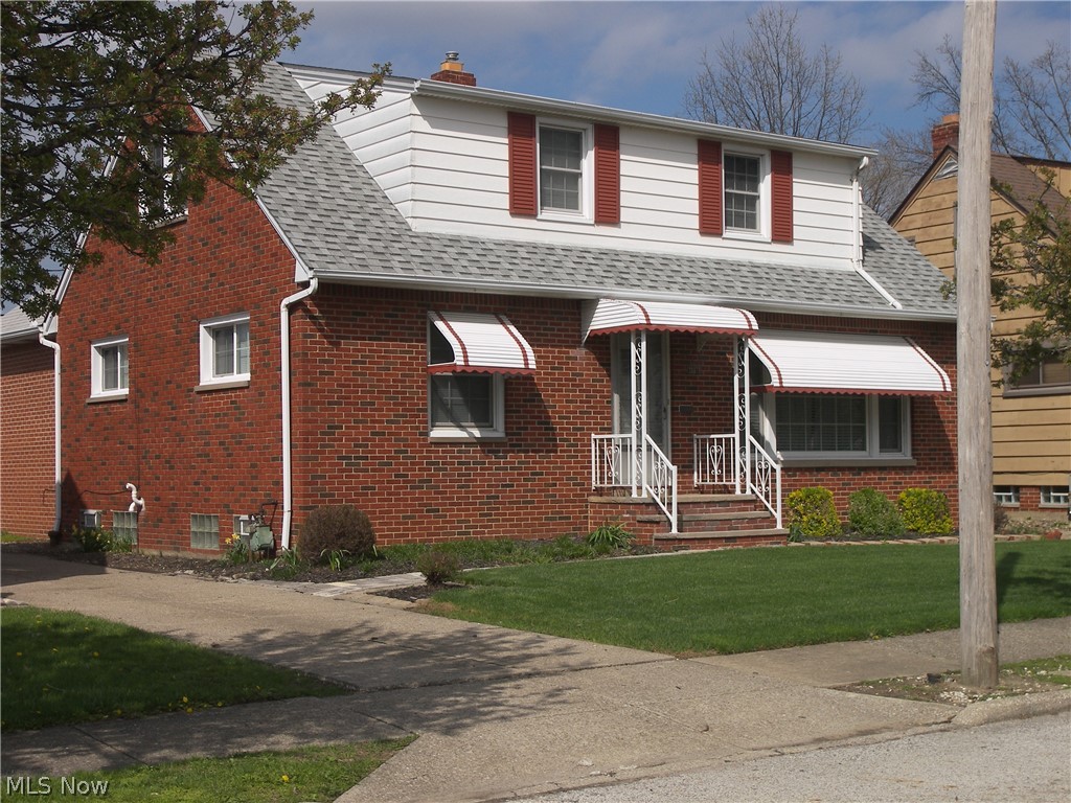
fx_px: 1733
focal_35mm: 56
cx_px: 536
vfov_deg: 26.1
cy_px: 402
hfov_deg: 34.3
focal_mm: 11.8
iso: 50
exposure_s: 1/1250
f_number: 3.6
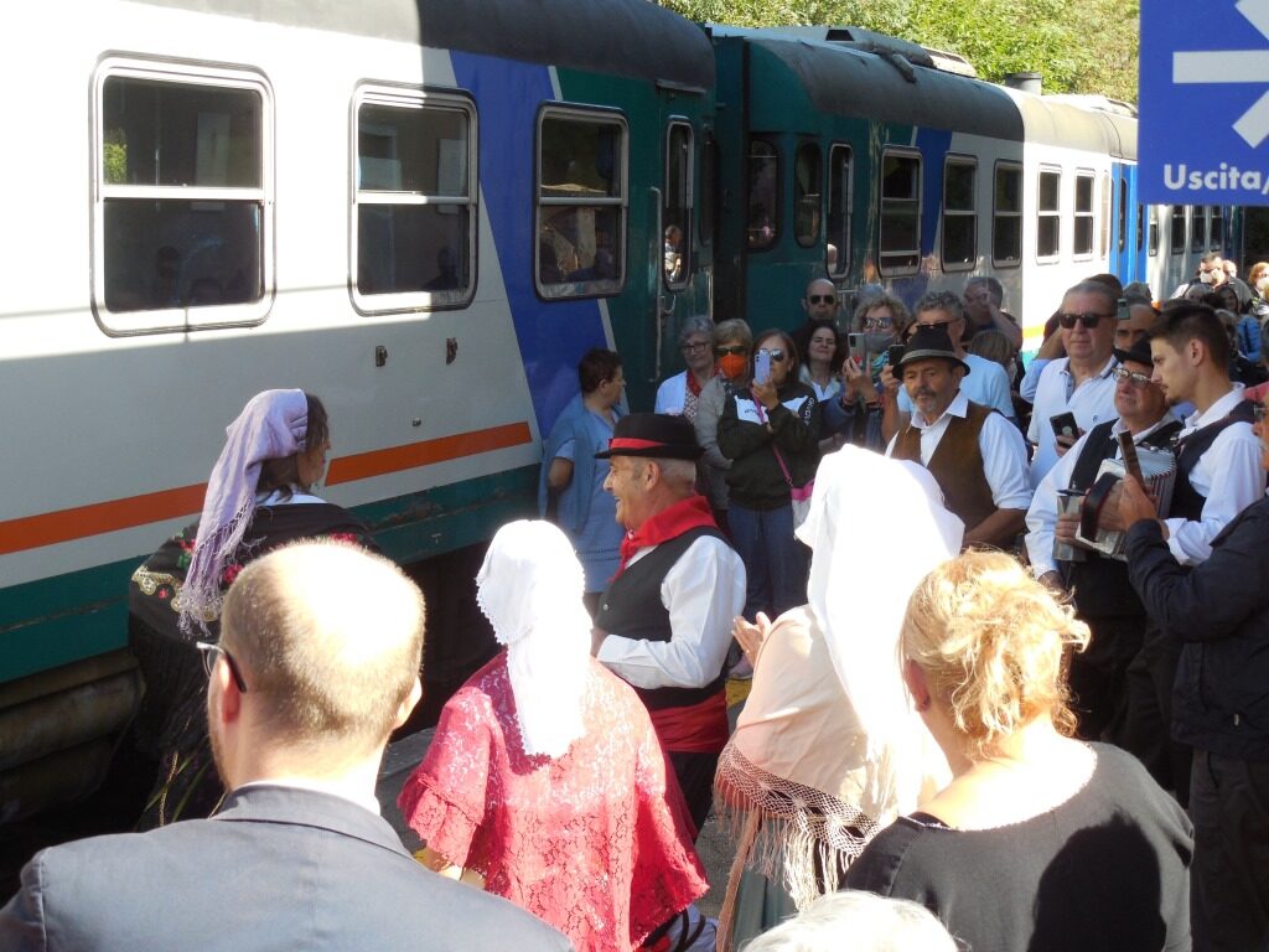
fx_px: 2236
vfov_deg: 24.0
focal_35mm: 61
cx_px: 634
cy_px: 476
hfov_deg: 31.7
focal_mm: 11
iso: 200
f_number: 4.3
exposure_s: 1/250
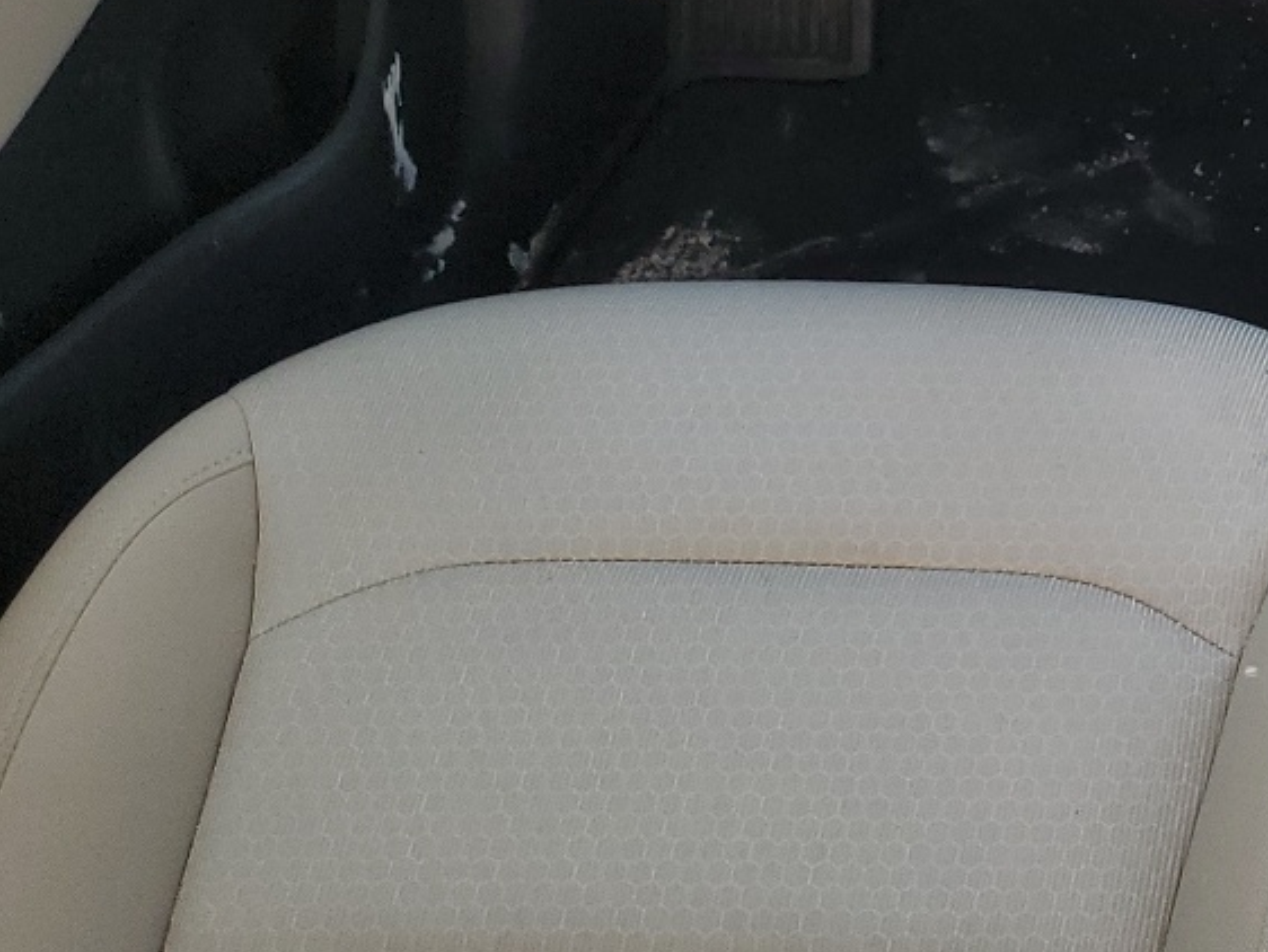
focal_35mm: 74
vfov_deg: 19.4
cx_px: 1731
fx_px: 2712
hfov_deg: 22.9
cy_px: 23
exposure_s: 1/120
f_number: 1.5
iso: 53
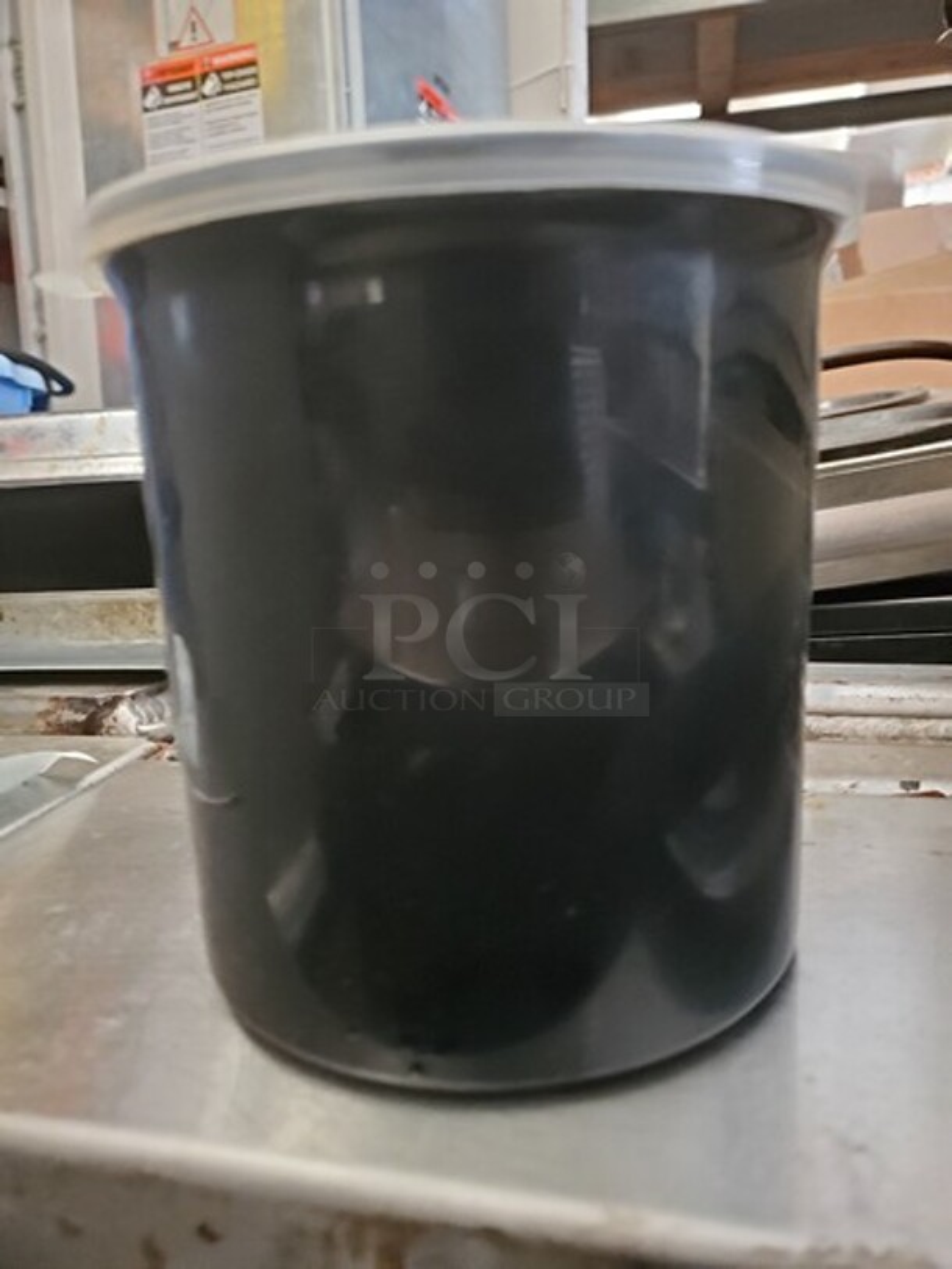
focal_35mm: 26
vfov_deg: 67.3
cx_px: 476
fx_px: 953
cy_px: 634
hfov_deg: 53.1
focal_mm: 4.3
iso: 1000
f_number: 1.5
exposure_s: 1/10
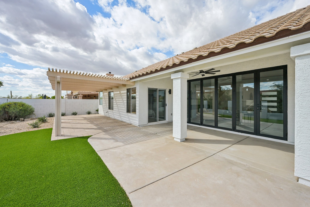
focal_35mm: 15
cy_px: 104
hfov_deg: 100.4
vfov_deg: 77.3
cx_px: 155
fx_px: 129
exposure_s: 1/1250
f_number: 8
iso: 500
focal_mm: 15
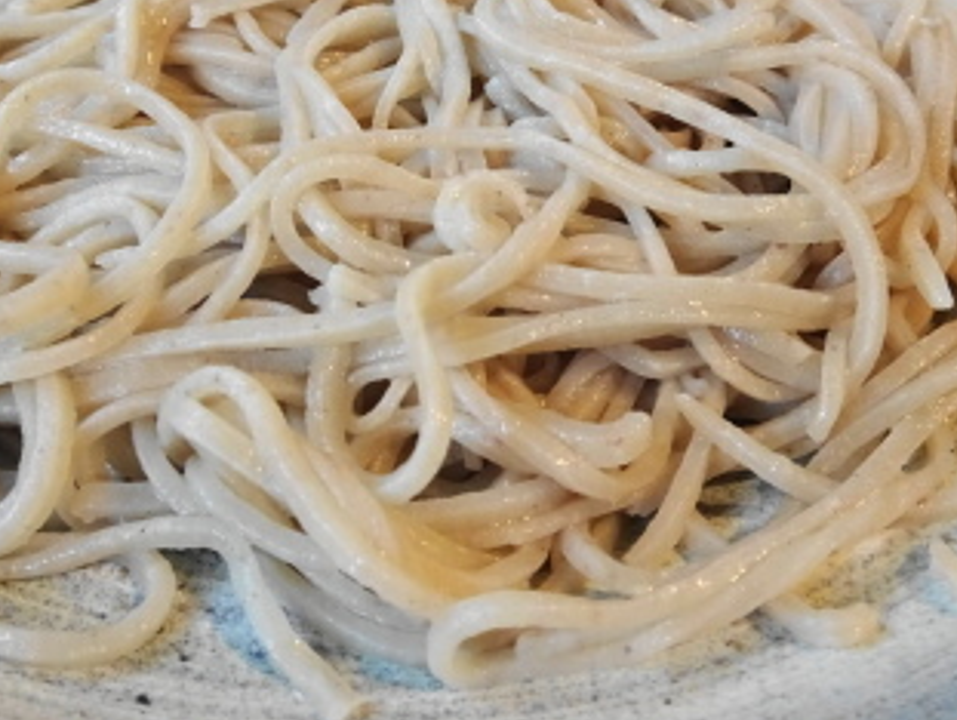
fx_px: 1024
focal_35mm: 37
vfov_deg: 38.4
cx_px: 458
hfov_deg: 50.1
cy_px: 262
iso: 800
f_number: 3.5
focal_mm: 4.1
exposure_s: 1/30
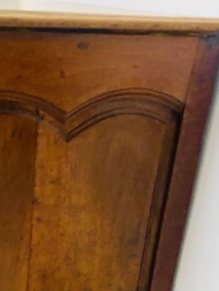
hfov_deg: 32.1
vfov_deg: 42.1
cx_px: 48
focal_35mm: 44
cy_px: 206
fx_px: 371
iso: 640
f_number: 1.8
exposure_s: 1/31
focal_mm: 4.25
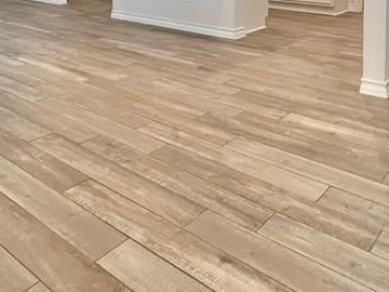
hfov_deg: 49.4
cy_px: -52
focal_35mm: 37
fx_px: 416
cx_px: 134
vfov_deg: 32.5
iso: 200
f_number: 1.8
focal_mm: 1.57
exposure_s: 1/120
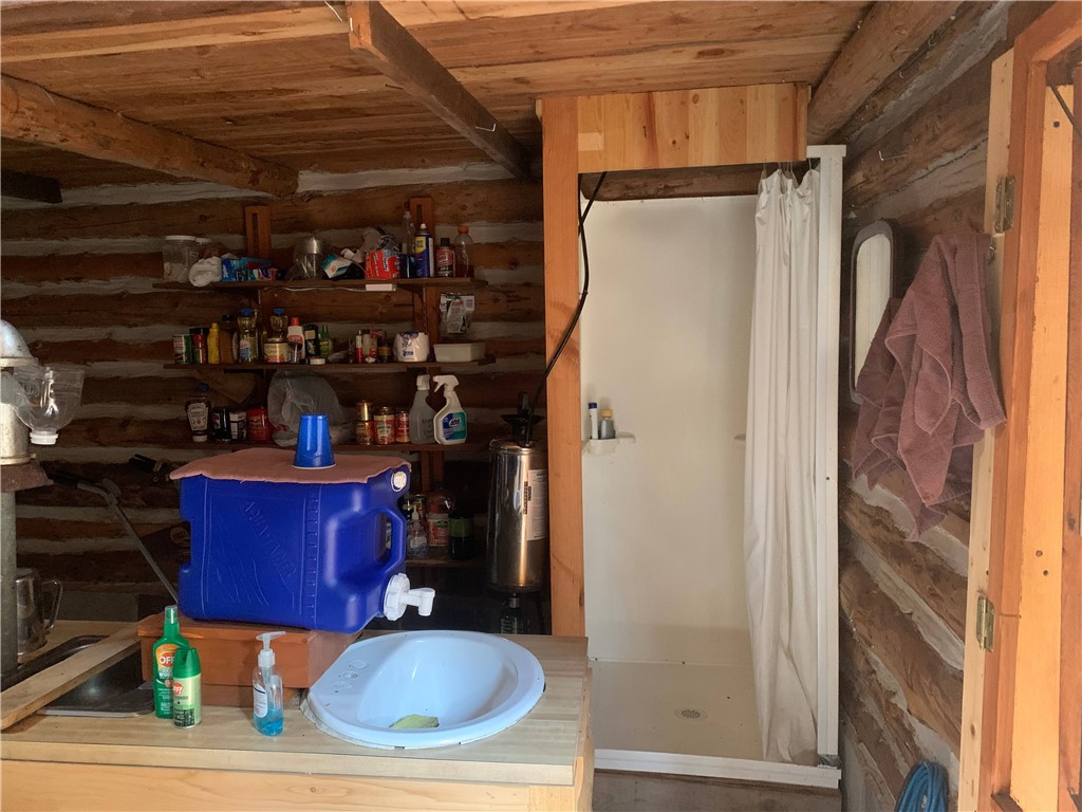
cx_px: 541
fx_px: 813
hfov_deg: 67.3
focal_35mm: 26
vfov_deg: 53.1
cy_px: 406
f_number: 1.8
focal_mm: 4.25
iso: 640
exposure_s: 1/30
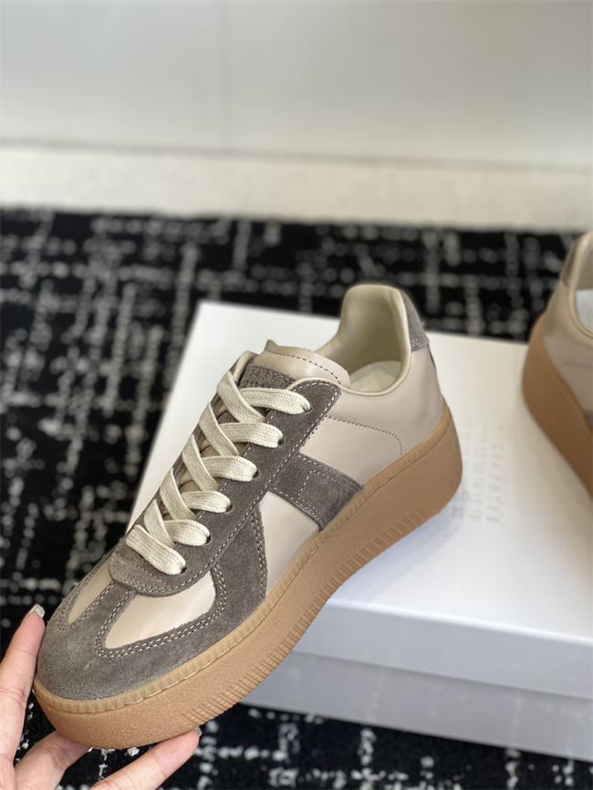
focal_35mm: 52
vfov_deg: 36.8
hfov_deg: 28.0
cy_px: 395
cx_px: 296
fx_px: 1187
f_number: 2
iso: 32
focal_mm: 6
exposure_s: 1/122
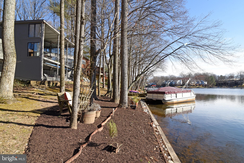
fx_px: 115
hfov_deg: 93.3
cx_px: 122
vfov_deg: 70.5
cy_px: 82
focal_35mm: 17
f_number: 18
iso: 800
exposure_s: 1/200
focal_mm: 17
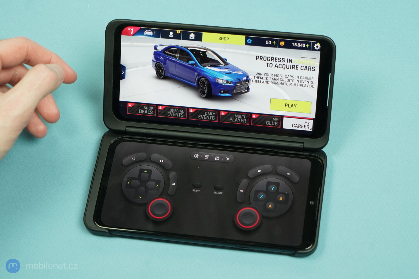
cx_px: 210
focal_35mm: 70
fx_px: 815
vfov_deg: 19.5
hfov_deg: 28.8
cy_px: 140
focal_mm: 70
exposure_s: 1/200
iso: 2500
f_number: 7.1
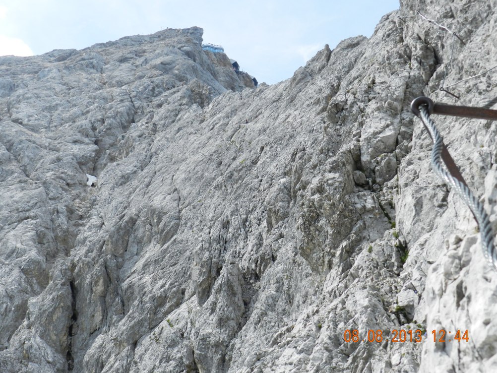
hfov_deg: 40.4
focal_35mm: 47
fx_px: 675
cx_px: 246
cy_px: 185
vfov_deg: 30.9
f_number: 4.2
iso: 160
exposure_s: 1/800
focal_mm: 8.1
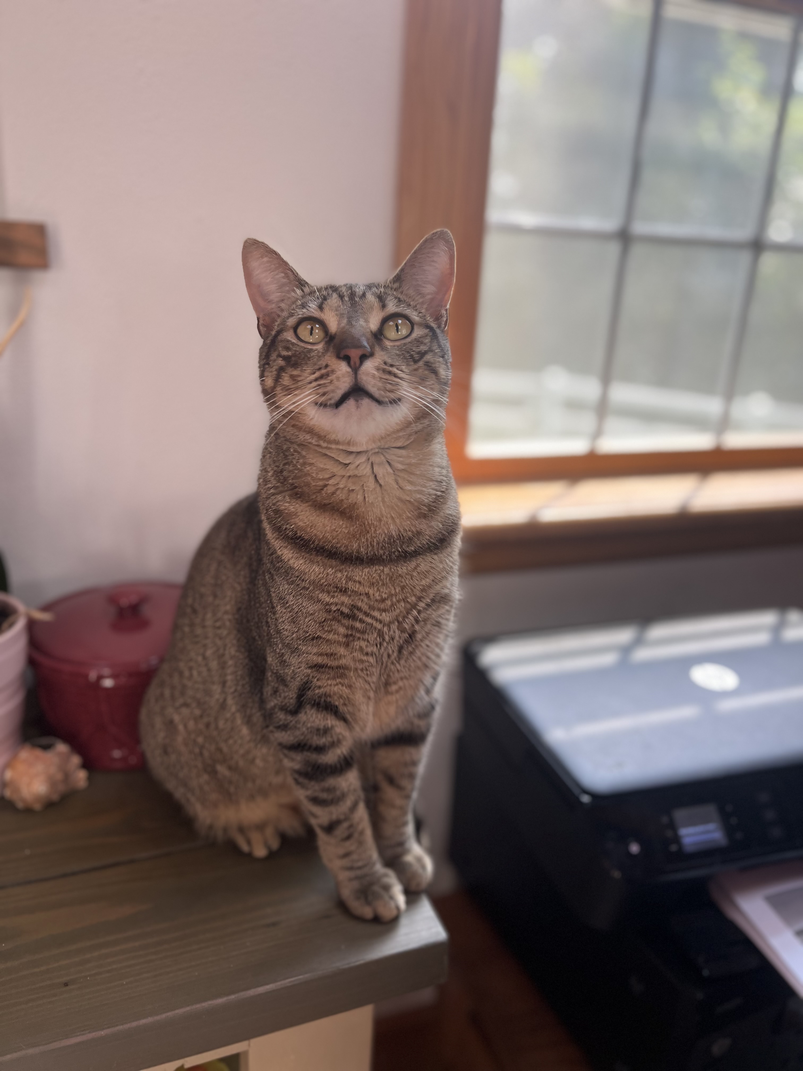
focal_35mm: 26
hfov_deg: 53.1
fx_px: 804
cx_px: 402
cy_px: 536
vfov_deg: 67.3
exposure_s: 1/157
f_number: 1.5
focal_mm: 5.7
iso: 40
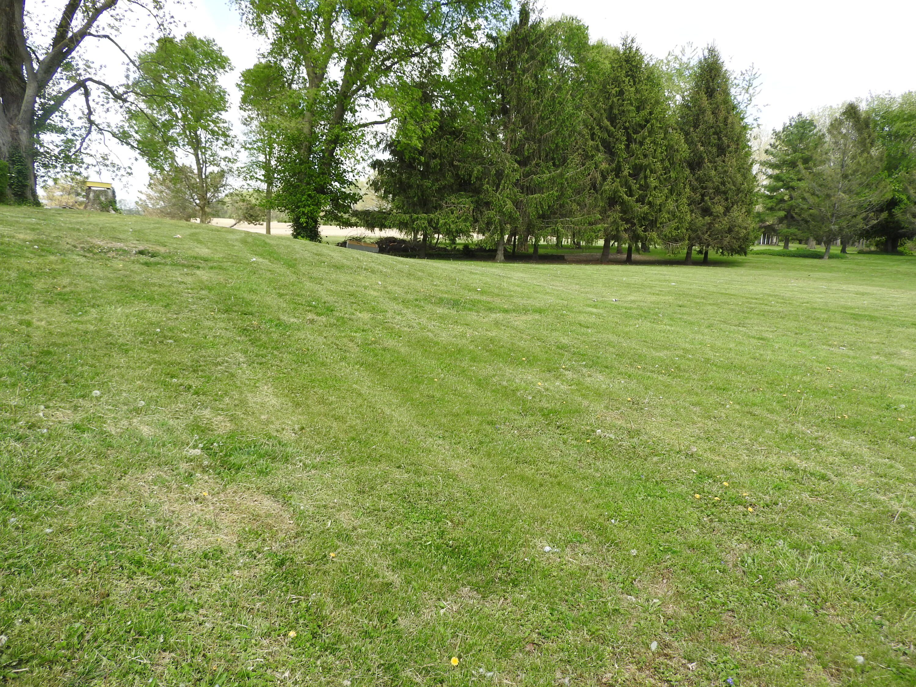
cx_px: 458
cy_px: 344
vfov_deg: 56.8
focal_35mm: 24
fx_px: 635
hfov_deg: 71.6
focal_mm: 4.3
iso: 100
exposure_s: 1/400
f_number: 3.3
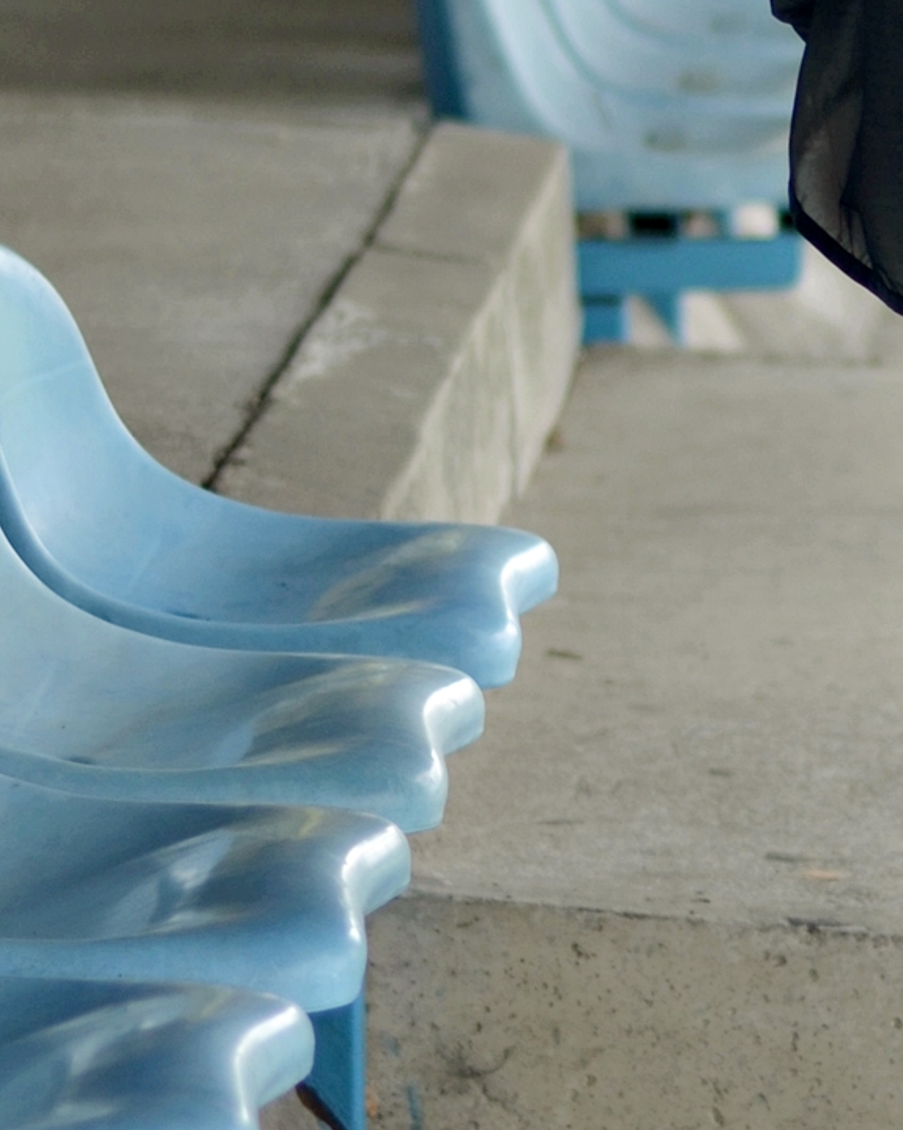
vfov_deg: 6.5
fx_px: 9895
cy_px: 285
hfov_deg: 5.2
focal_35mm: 296
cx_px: 1002
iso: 100
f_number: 1.8
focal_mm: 50
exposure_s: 1/800
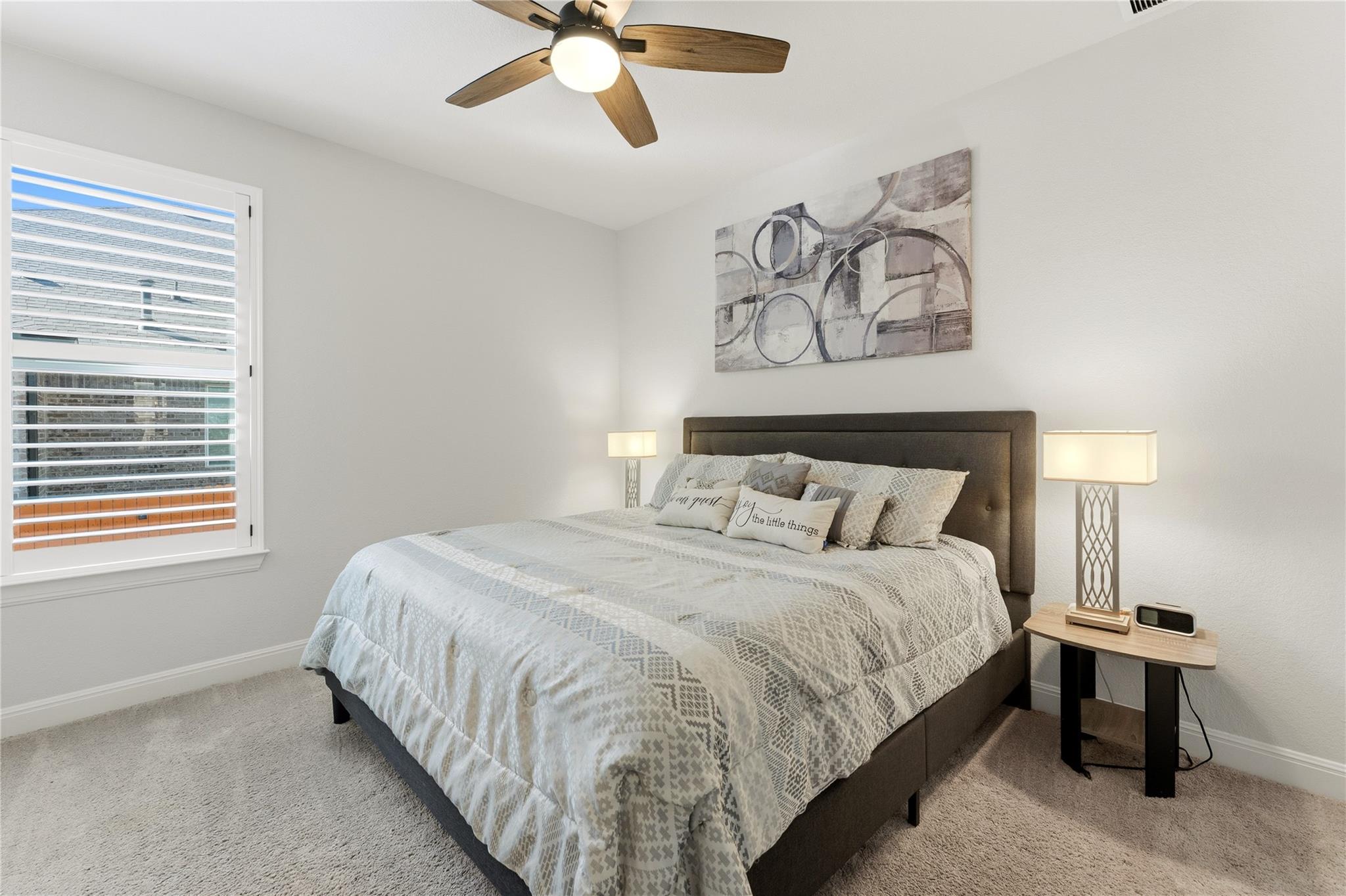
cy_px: 448
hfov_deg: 104.3
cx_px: 673
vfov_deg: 81.2
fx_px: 523
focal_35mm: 14
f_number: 9
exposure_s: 1/80
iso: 400
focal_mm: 14
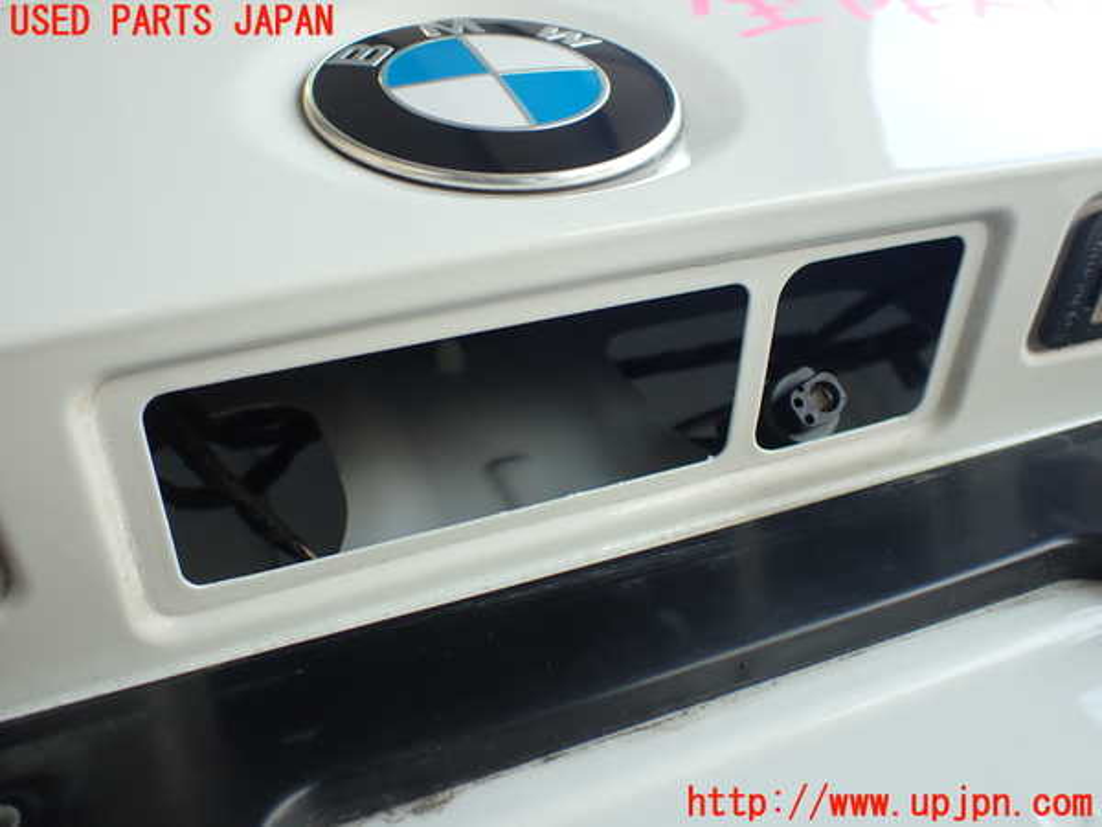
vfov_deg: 44.2
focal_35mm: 32
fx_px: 1019
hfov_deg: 56.8
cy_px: 414
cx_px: 551
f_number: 2.4
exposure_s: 1/80
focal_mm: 5.79
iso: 100
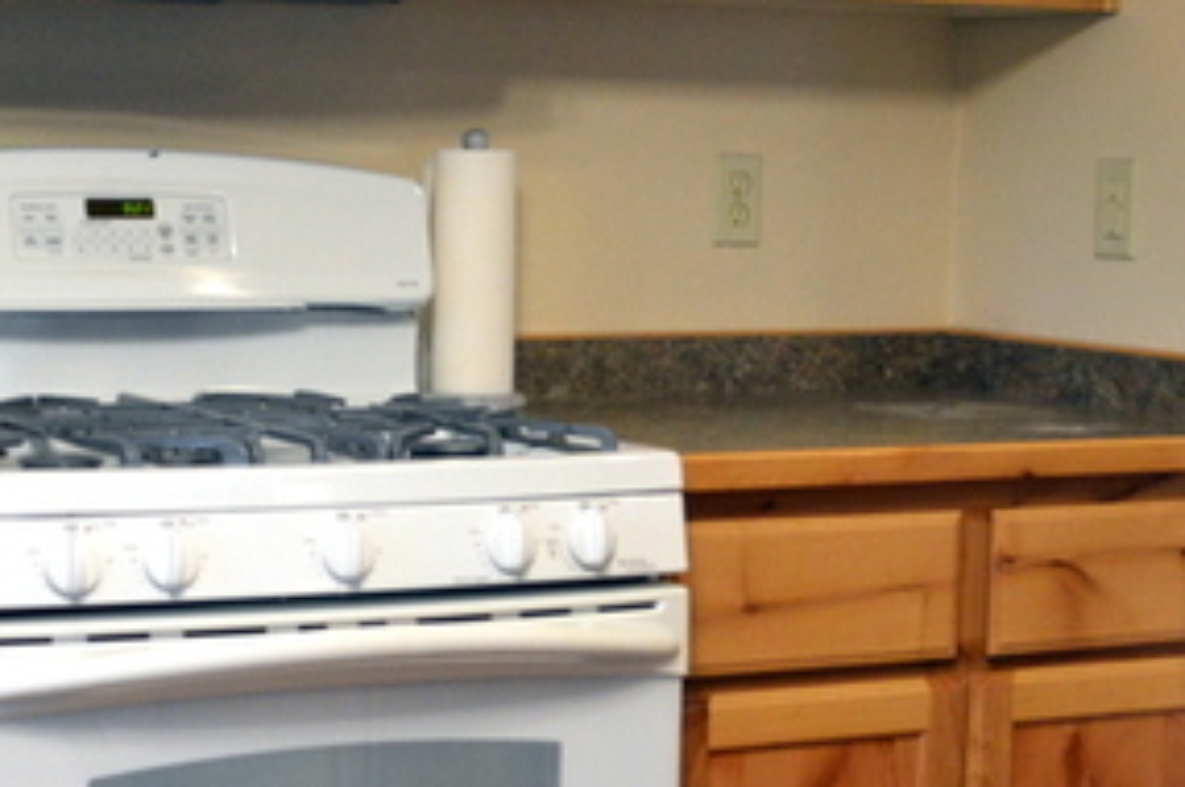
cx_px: 377
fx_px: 2795
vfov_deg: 16.0
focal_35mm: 85
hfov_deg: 23.8
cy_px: 474
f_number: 4
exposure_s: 1/60
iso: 800
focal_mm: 18
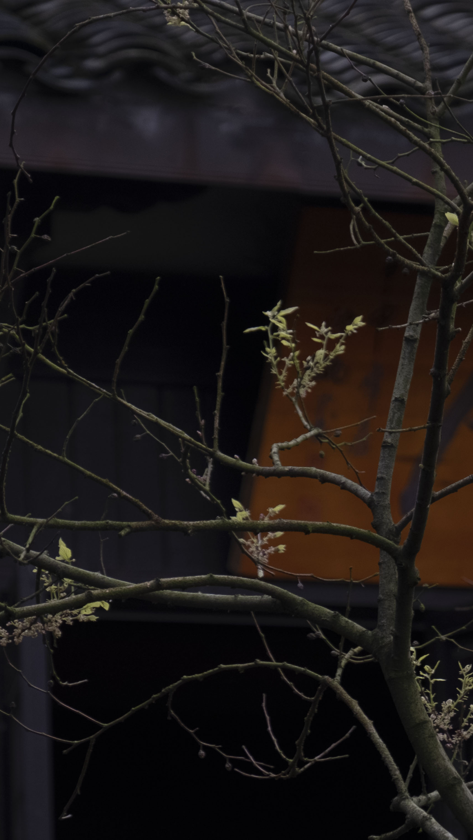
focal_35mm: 259
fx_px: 5775
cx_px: 795
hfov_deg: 4.6
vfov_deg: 8.3
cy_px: 508
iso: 400
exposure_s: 1/60
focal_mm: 83.3
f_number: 6.4
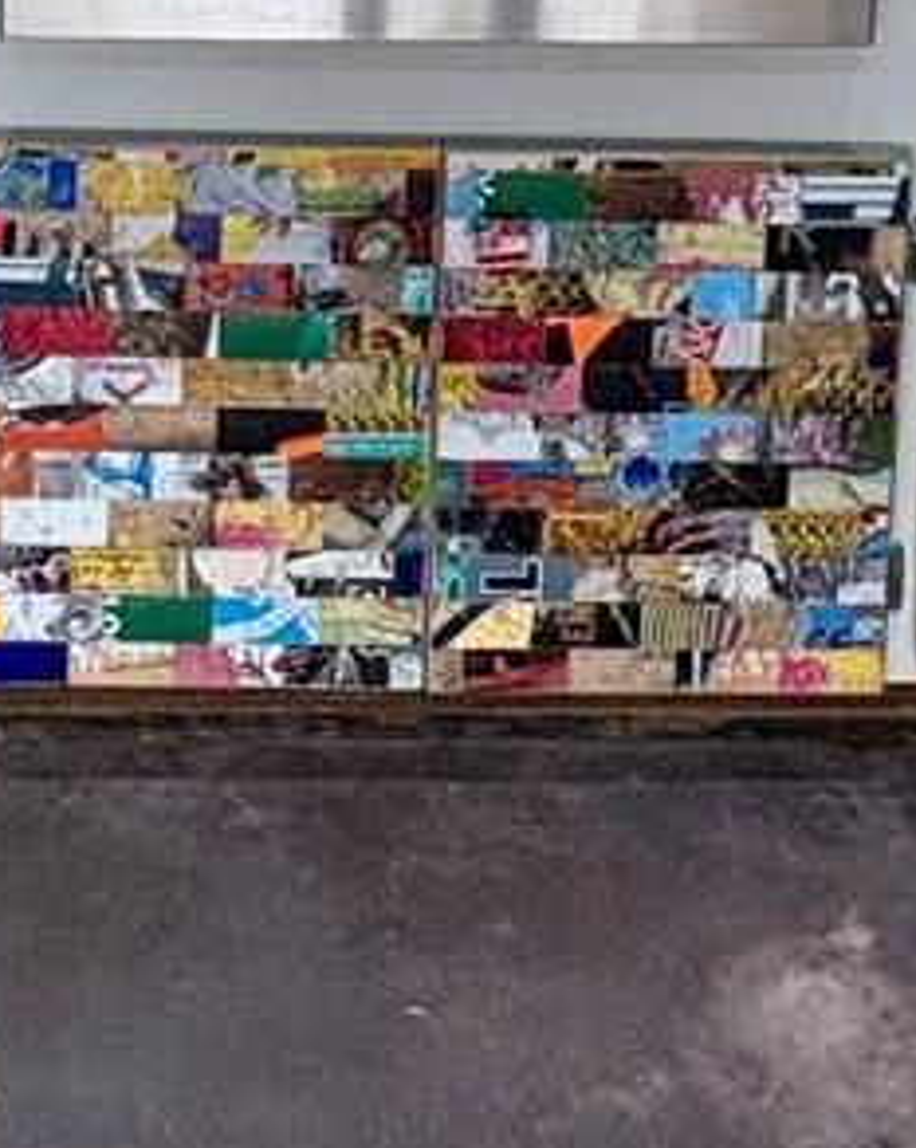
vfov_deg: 20.7
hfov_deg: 20.4
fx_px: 2546
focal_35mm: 75
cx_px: 511
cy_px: -680
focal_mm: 2.22
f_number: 2.2
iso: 250
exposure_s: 1/120
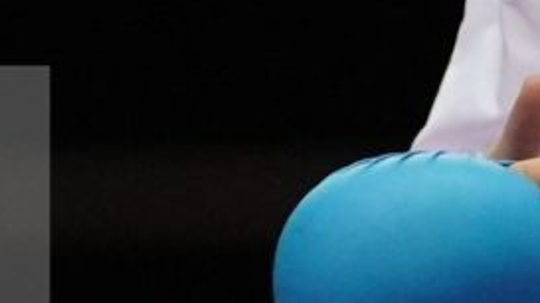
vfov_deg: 0.6
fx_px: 29671
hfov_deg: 1.0
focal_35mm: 2074
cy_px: -457
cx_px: 1207
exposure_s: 1/1000
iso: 3200
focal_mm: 200
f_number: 2.8
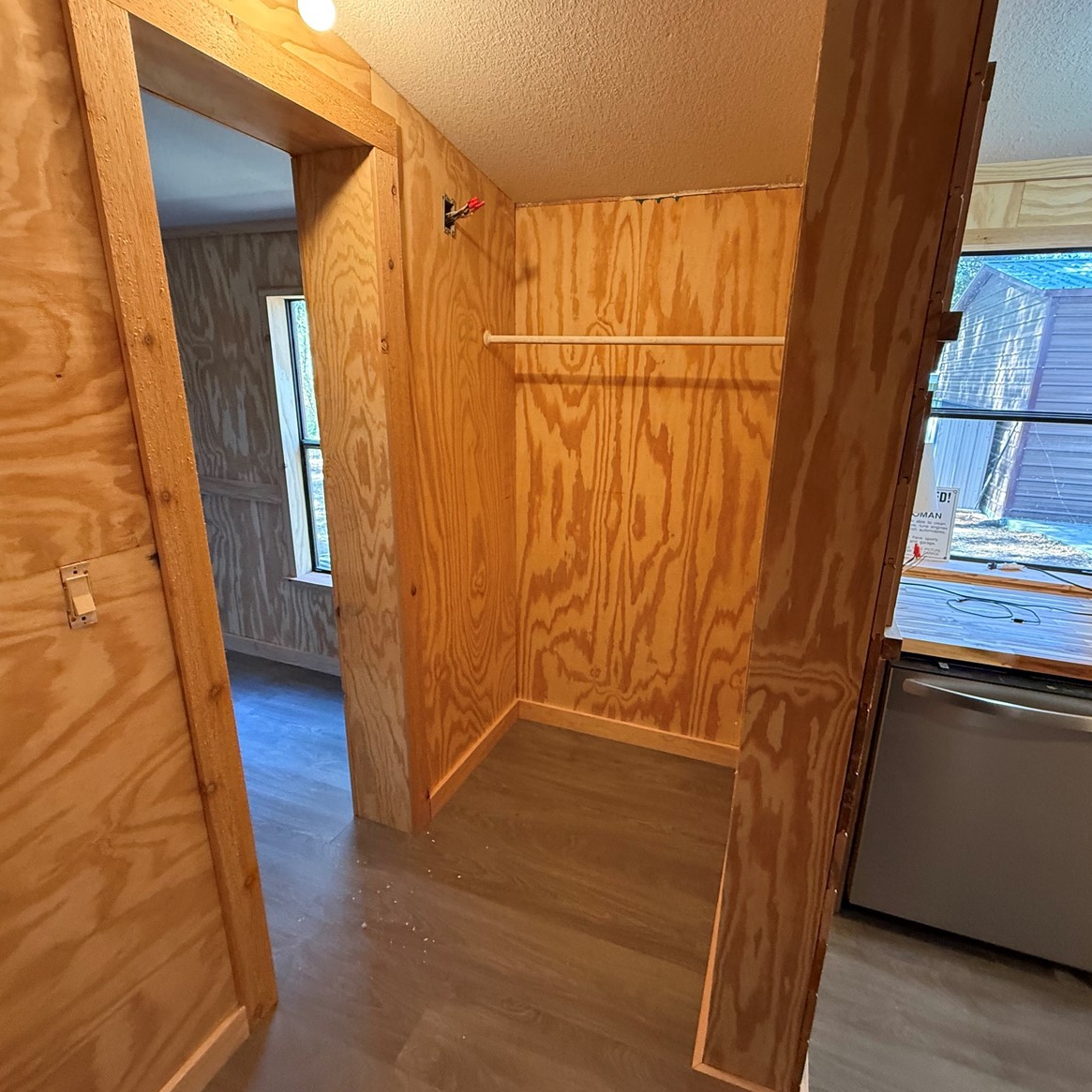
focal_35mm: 17
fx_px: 607
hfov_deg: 83.9
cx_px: 578
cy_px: 546
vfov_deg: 84.0
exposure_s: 1/60
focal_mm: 2.22
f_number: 2.2
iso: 500
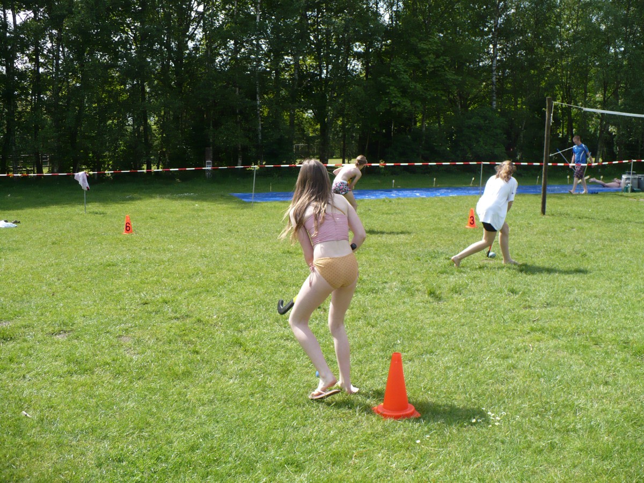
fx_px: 688
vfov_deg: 38.7
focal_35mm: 37
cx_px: 322
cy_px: 242
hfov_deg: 50.1
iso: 100
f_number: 2.8
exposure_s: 1/800
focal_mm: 6.1
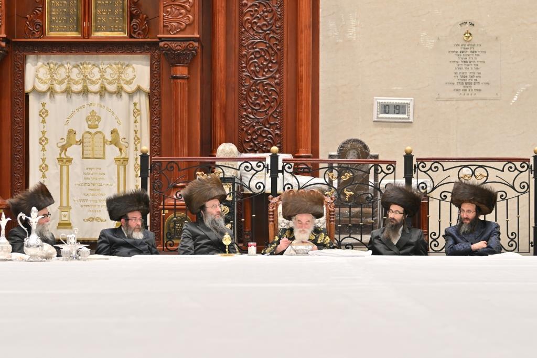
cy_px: 179
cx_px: 268
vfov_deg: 12.7
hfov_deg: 18.9
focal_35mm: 108
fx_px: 1610
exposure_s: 1/320
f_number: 2.8
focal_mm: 72
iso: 250
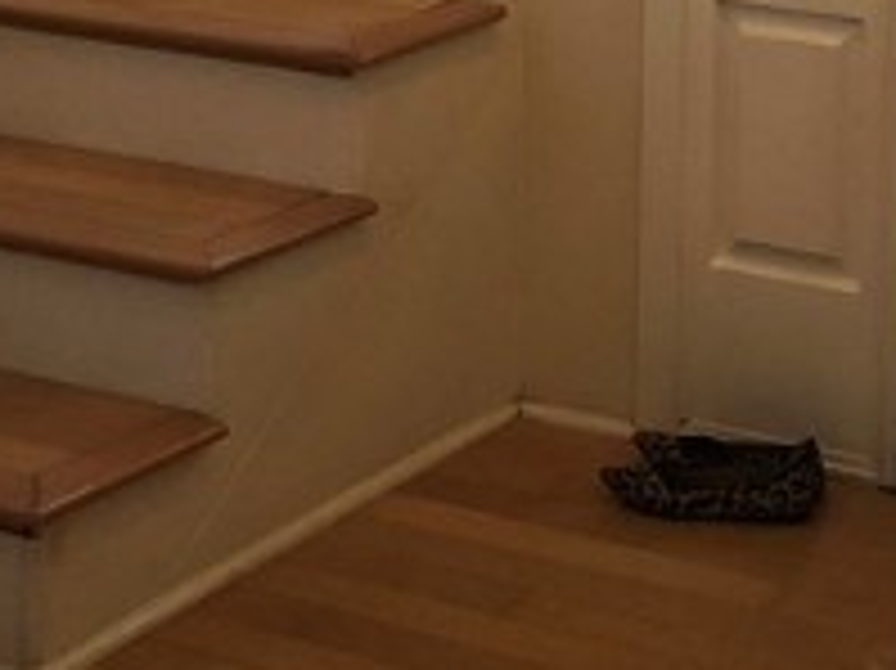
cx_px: 950
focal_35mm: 108
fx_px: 2794
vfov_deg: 12.4
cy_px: -589
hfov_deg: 17.7
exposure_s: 1/30
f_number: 1.8
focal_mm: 3.99
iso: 32
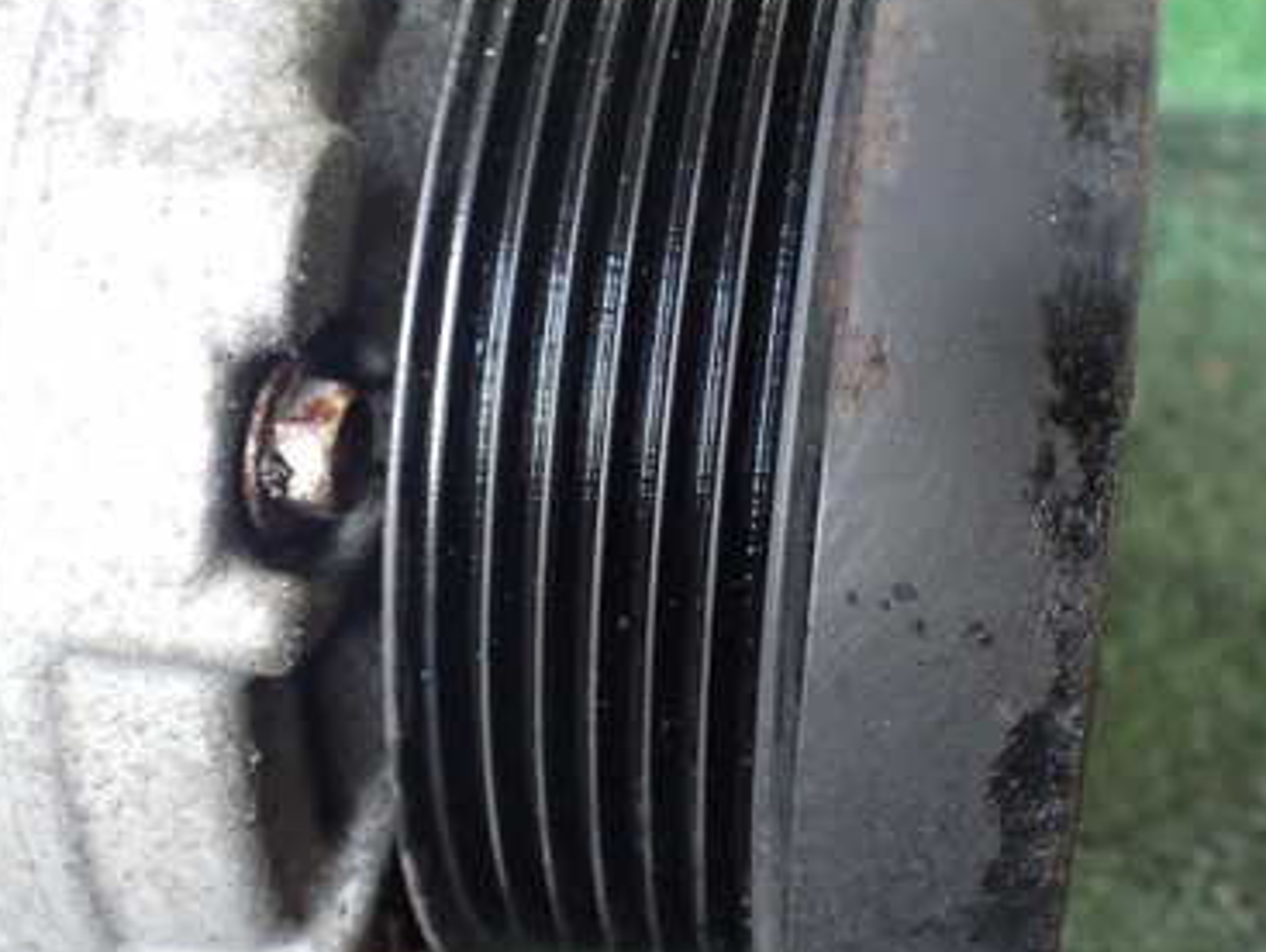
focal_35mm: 49
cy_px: 338
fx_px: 1794
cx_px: 628
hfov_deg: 38.9
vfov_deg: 29.6
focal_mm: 5.4
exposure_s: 1/50
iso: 800
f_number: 2.3
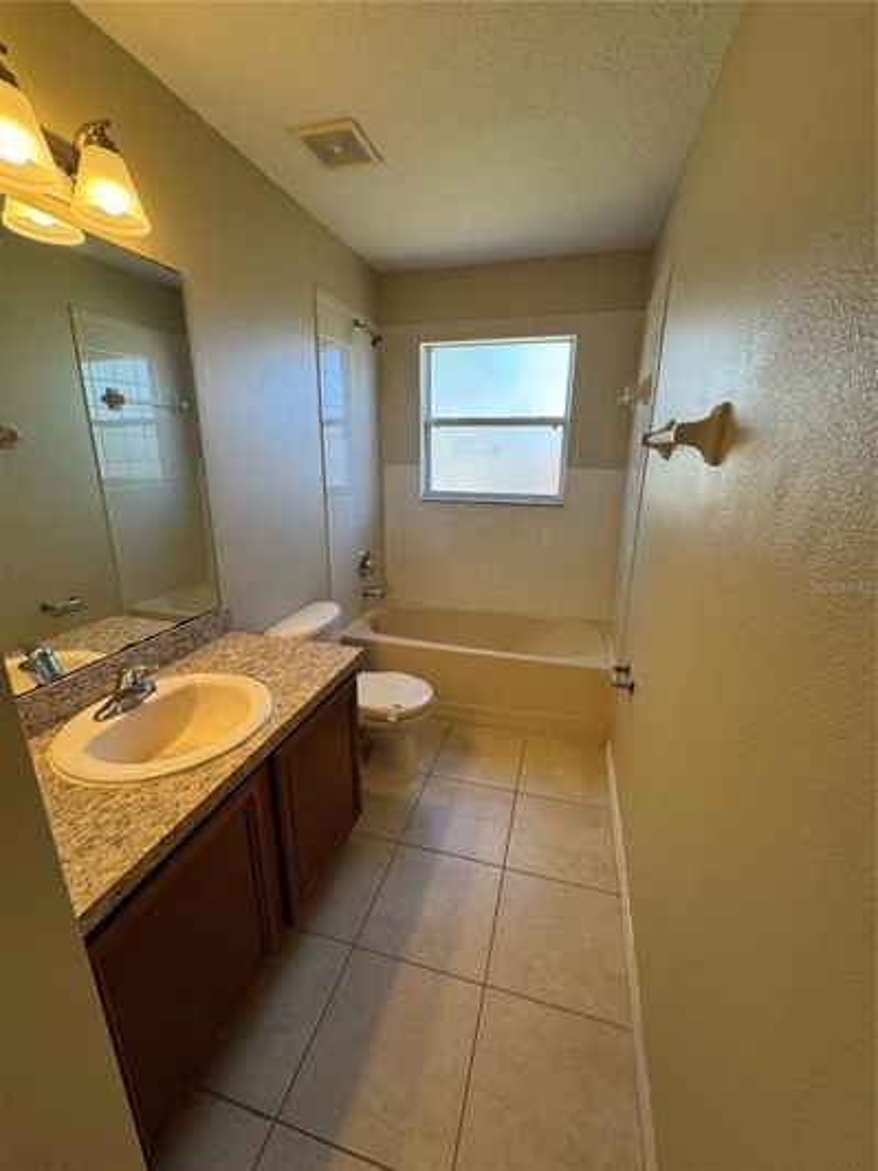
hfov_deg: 85.7
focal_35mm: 14
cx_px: 439
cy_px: 586
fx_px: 473
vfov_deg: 102.1
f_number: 2.2
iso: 100
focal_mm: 2.22
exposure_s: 1/120
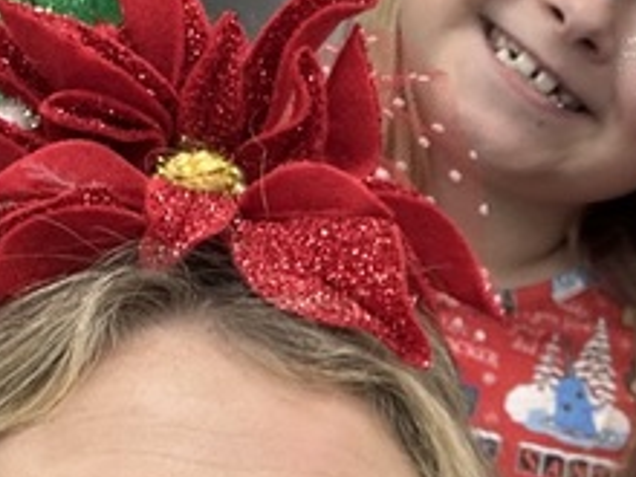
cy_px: 494
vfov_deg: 13.6
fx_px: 1966
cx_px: 818
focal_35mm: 107
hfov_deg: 17.3
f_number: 1.9
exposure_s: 1/41
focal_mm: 2.69
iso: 64
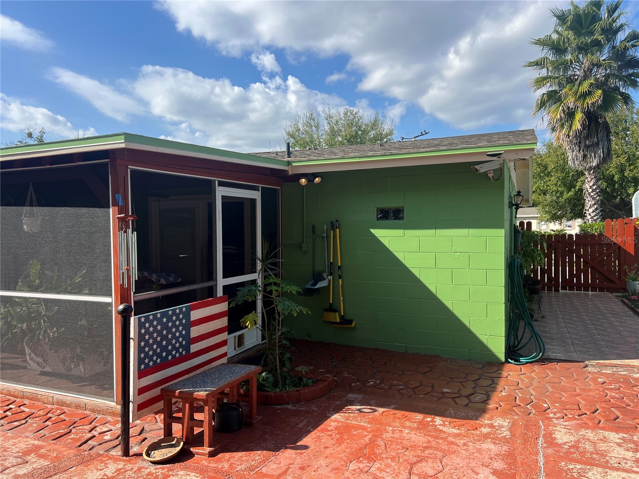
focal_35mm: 26
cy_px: 240
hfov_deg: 67.3
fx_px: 480
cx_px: 320
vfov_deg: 53.1
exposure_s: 1/3077
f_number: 1.5
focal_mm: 5.7
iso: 50
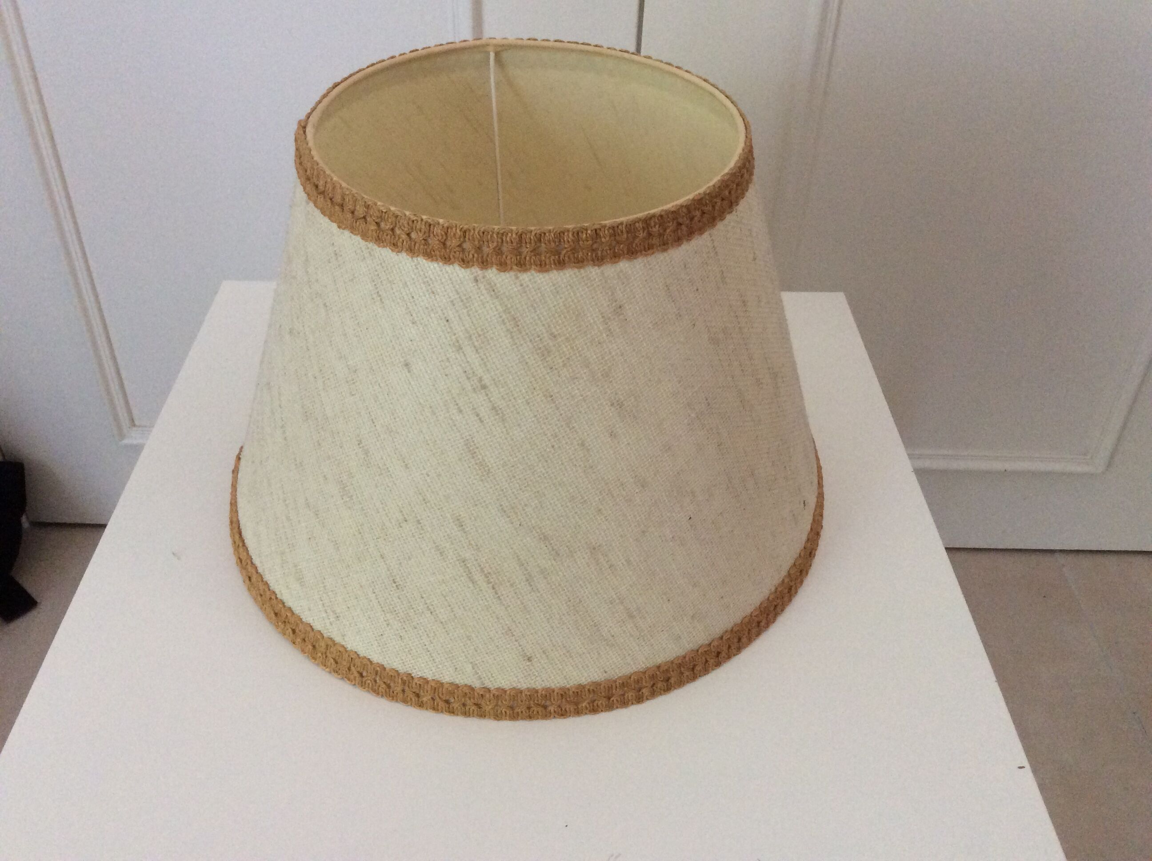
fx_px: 1063
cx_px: 576
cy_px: 430
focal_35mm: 32
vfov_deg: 44.1
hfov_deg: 56.9
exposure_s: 1/25
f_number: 2.4
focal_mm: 3.3
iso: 200
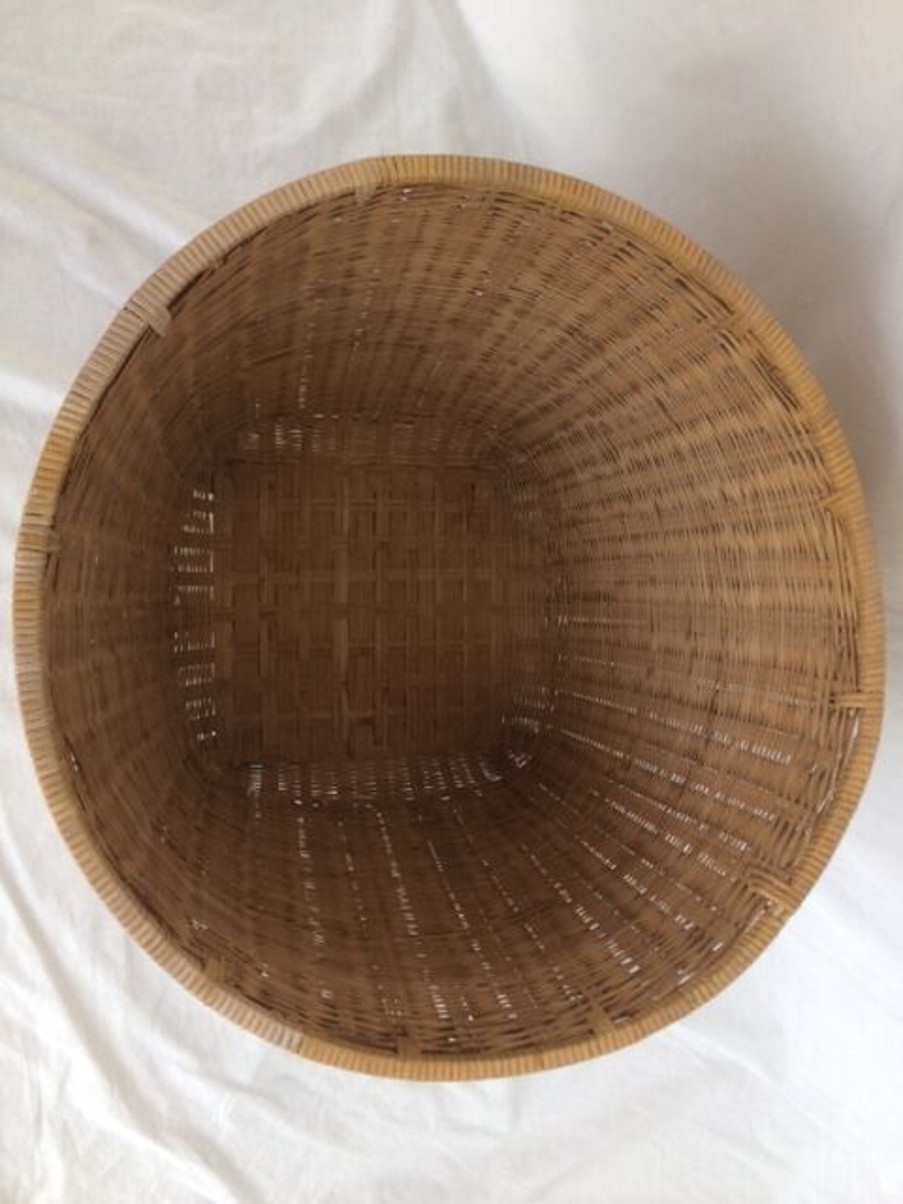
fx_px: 1009
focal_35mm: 29
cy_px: 602
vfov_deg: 61.7
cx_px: 452
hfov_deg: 48.2
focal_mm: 4.15
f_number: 2.2
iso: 50
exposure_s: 1/33
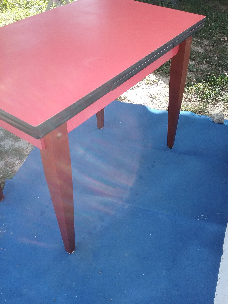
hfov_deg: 44.2
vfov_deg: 56.8
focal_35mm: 32
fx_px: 281
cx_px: 118
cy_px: 154
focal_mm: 3.3
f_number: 2.2
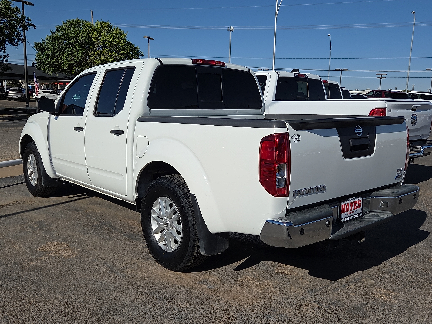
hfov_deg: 56.8
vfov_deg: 44.2
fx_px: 399
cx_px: 216
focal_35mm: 32
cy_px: 162
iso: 51
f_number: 1.8
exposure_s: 1/10000
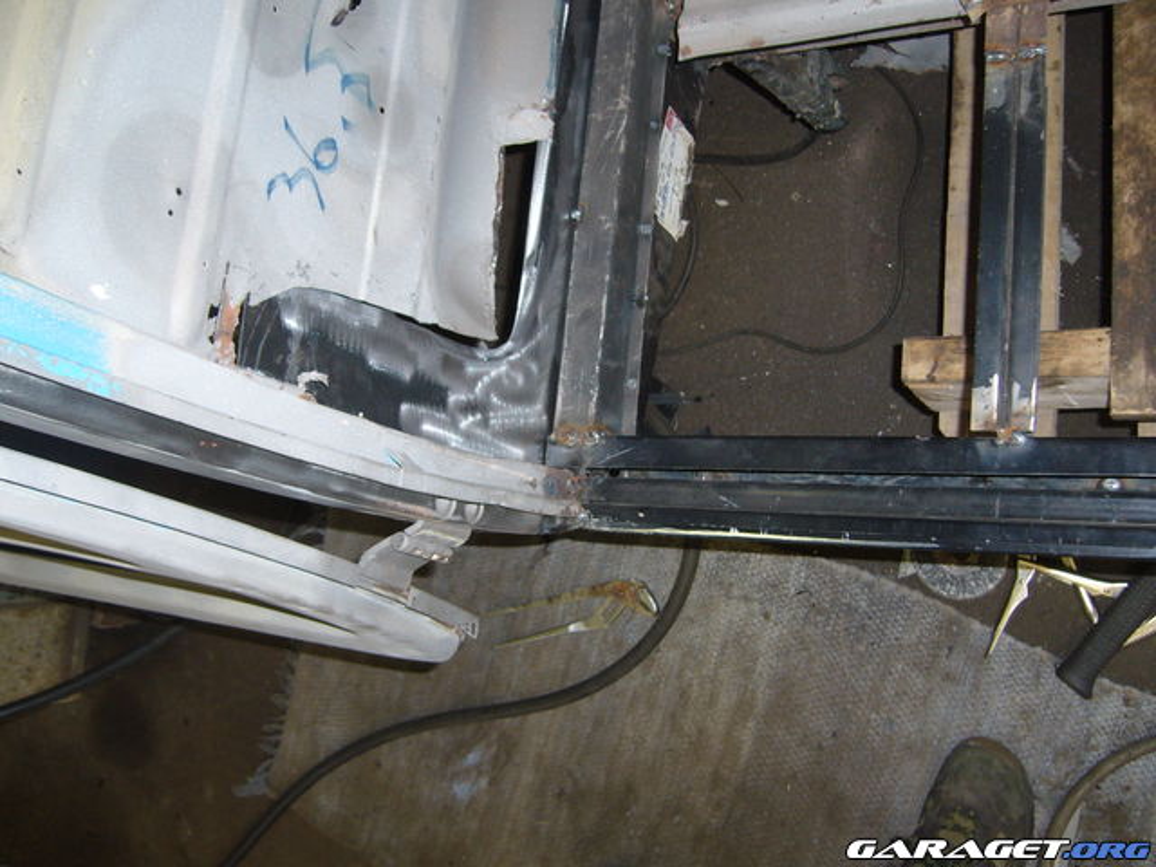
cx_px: 578
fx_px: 1169
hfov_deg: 52.6
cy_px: 434
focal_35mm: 35
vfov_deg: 40.7
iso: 125
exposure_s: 1/30
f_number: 2.8
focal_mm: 5.8
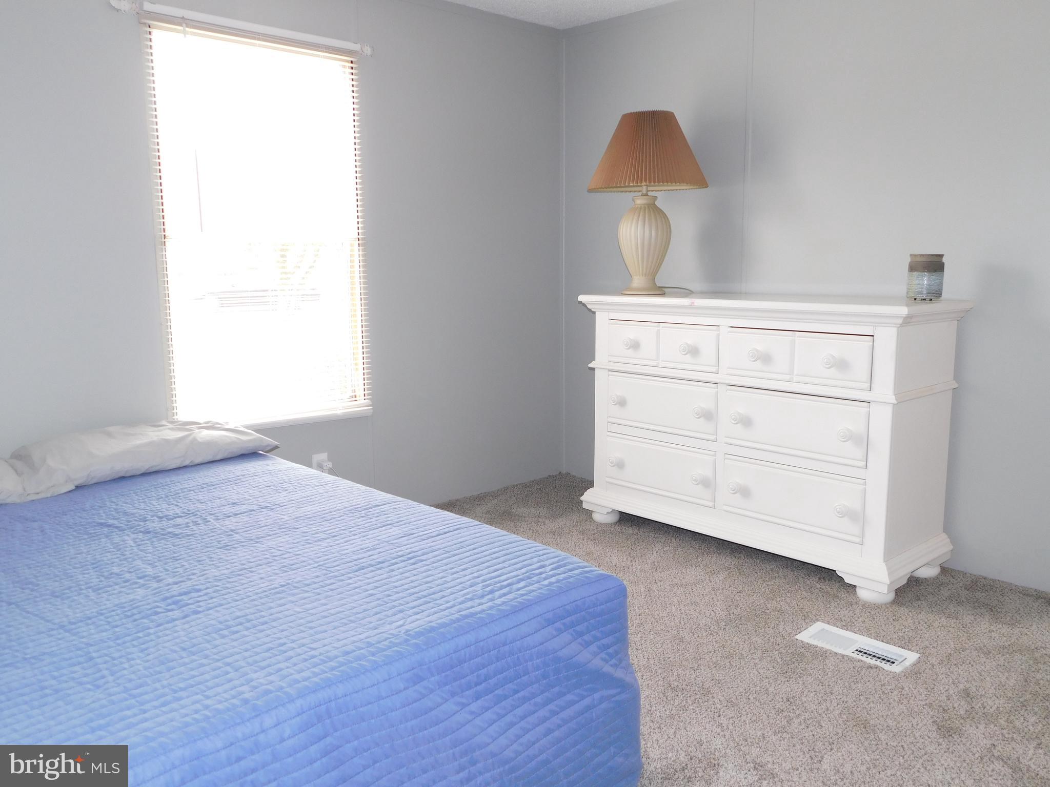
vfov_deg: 49.7
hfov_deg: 63.4
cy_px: 394
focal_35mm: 28
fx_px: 849
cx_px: 525
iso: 140
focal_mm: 4.9
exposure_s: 1/30
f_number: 3.2
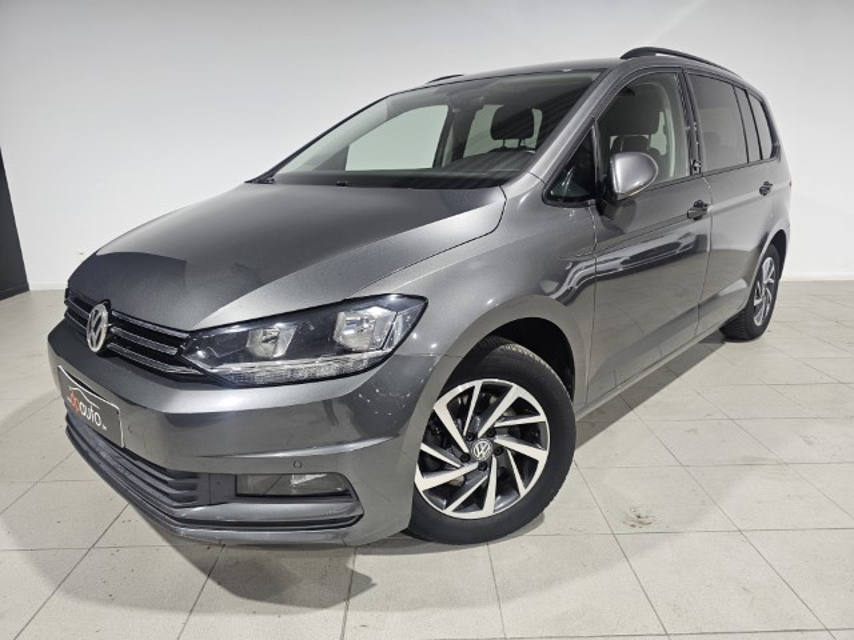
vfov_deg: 58.9
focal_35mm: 23
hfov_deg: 73.9
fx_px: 567
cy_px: 320
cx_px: 427
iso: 160
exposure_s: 1/100
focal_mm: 6.3
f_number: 1.7
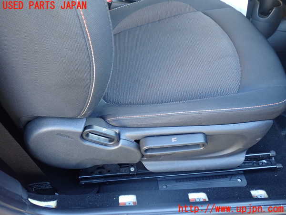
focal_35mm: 30
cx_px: 143
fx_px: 248
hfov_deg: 60.0
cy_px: 108
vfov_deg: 46.8
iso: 200
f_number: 2.3
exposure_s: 1/30
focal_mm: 5.4
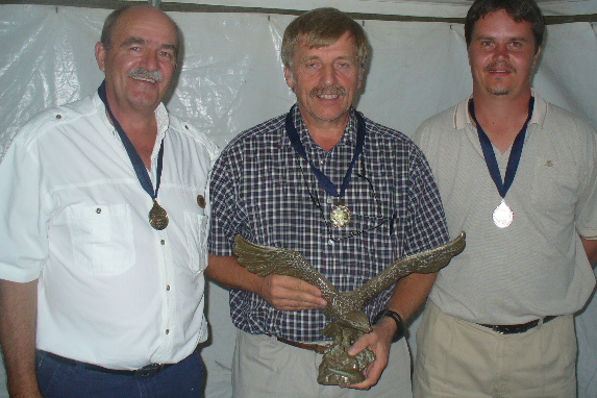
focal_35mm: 43
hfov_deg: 45.4
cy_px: 202
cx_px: 321
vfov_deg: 31.2
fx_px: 713
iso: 100
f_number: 2.8
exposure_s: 1/60
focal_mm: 6.1
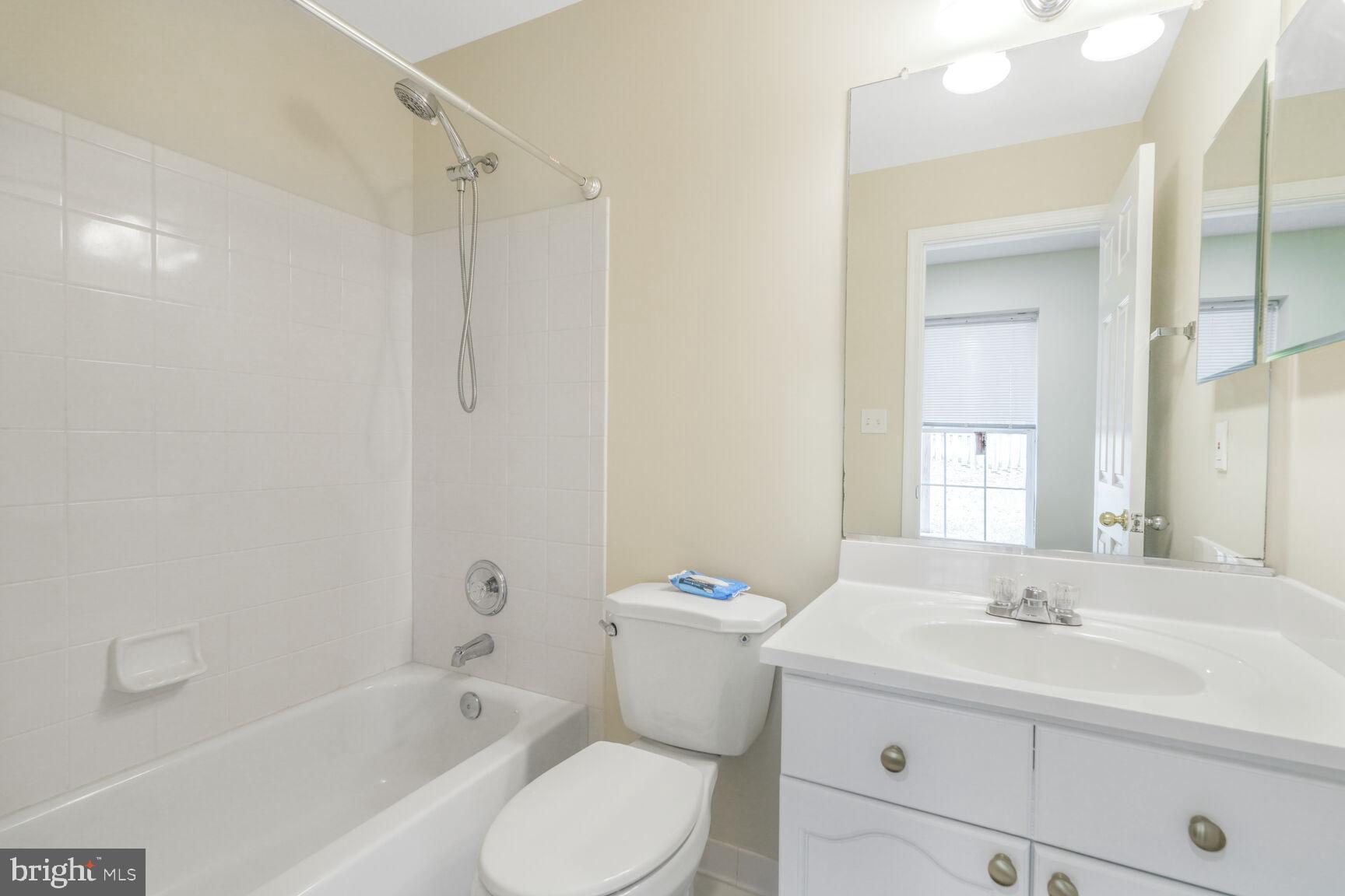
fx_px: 635
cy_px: 448
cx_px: 672
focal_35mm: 17
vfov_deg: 70.4
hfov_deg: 93.3
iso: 200
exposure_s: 1/6
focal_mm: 17
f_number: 8
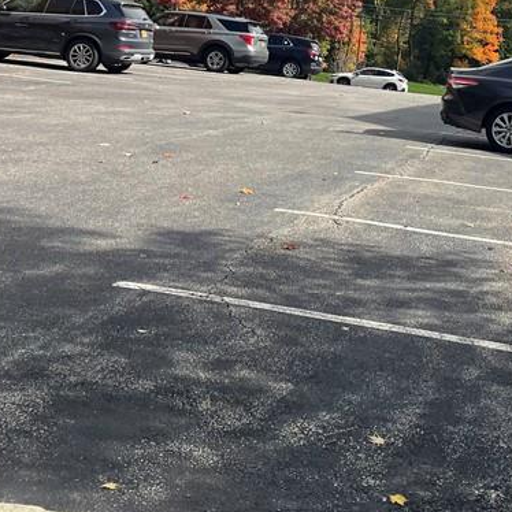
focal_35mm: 63
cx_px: 420
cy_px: 30
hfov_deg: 26.7
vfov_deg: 26.2
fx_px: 1054
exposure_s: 1/4132
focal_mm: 4.2
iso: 32
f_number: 1.6
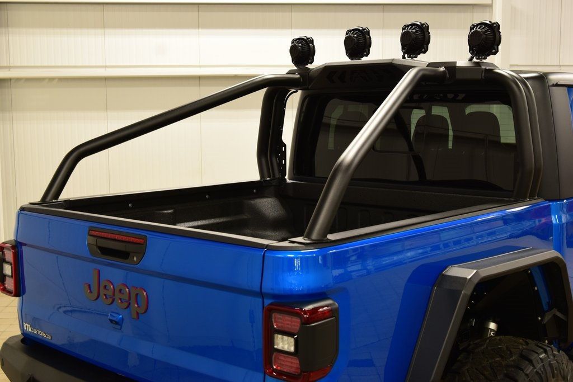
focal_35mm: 48
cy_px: 191
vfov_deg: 28.1
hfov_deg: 41.1
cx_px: 286
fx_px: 764
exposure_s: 1/15
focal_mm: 32
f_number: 6.3
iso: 500
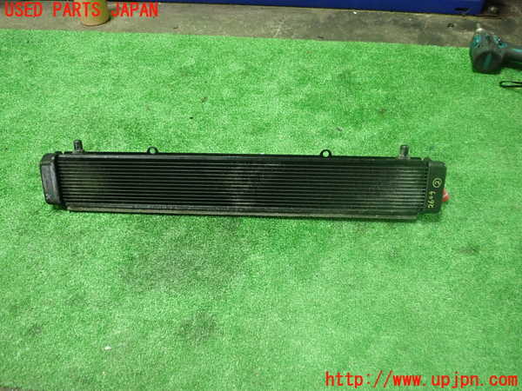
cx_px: 261
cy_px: 196
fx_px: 452
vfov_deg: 46.8
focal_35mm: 30
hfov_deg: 60.0
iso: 800
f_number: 2.3
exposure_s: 1/80
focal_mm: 5.5
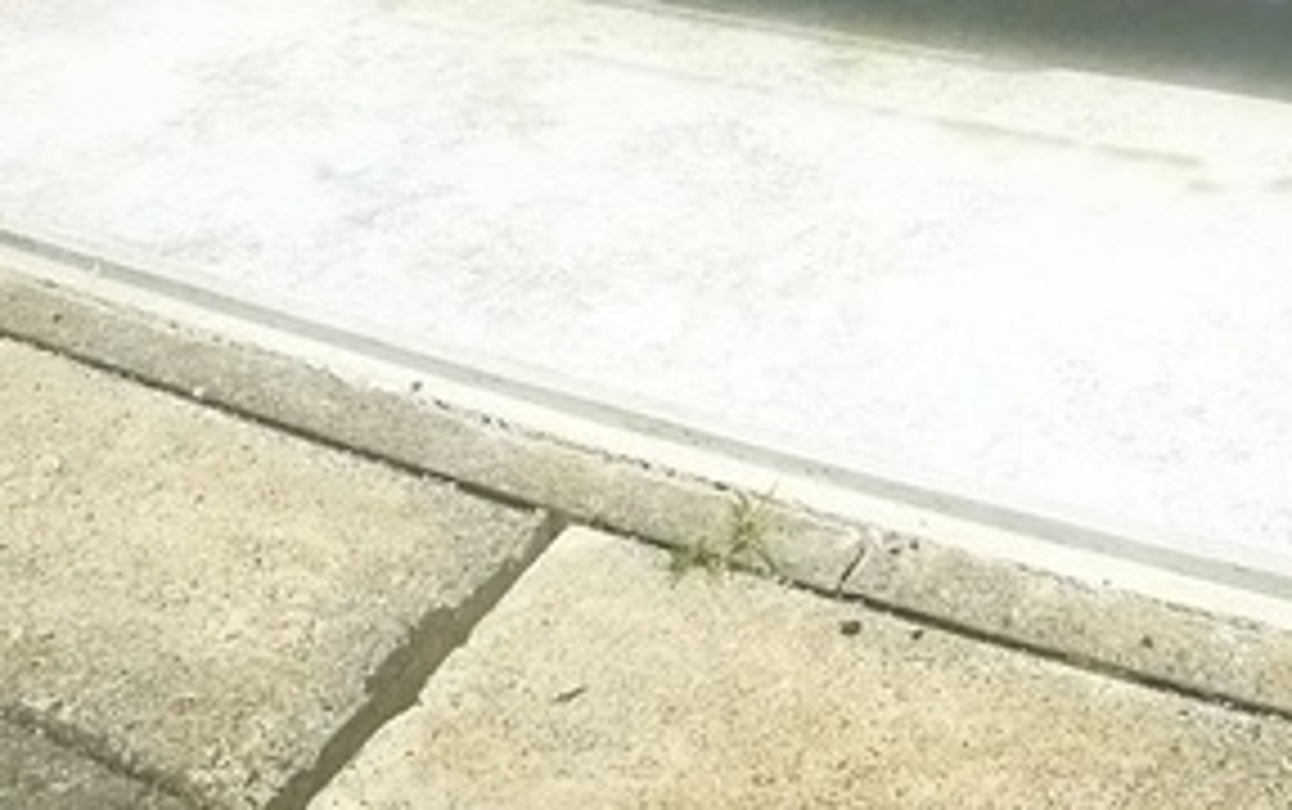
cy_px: -335
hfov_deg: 32.5
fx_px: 2185
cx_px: 927
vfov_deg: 18.9
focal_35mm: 62
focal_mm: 5.1
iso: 400
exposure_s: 1/640
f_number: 4
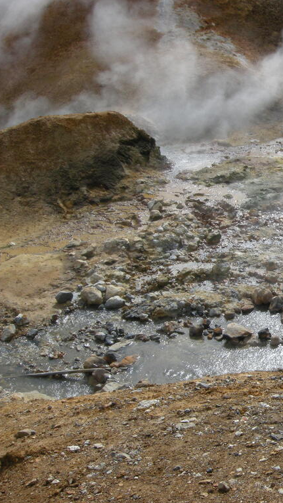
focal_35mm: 51
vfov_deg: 40.6
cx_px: 332
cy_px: 252
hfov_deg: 21.9
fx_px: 680
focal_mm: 7.5
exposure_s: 1/350
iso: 100
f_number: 6.8
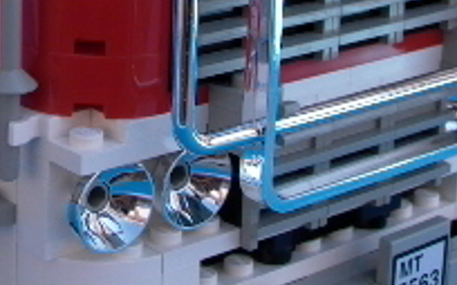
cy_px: -114
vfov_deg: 11.5
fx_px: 1369
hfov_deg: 18.7
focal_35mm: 110
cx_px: 72
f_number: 4.03
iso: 100
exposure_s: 1/435
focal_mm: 7.13
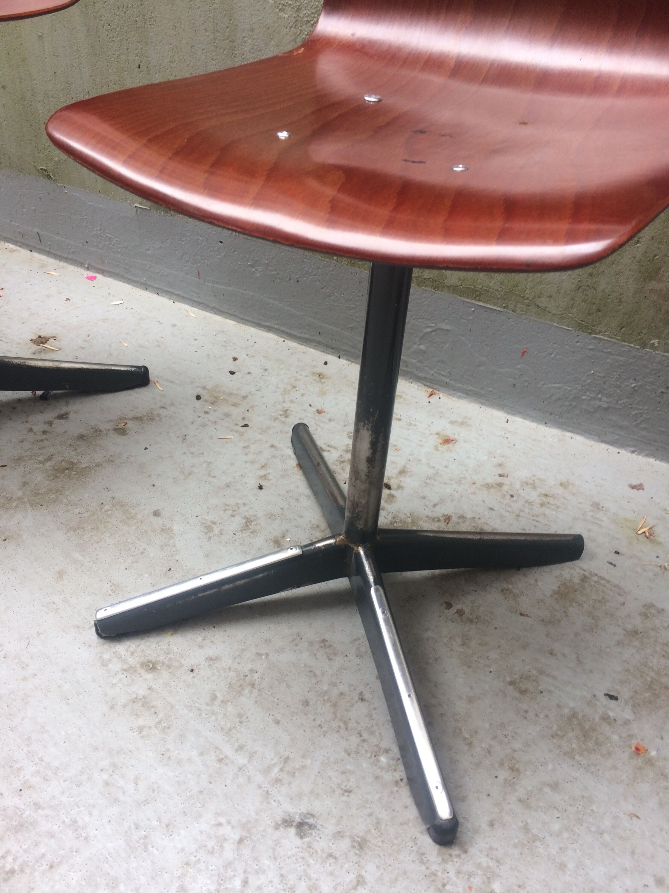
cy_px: 446
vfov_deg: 61.7
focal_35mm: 29
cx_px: 334
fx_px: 747
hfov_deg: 48.2
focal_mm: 4.15
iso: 32
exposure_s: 1/146
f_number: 2.2
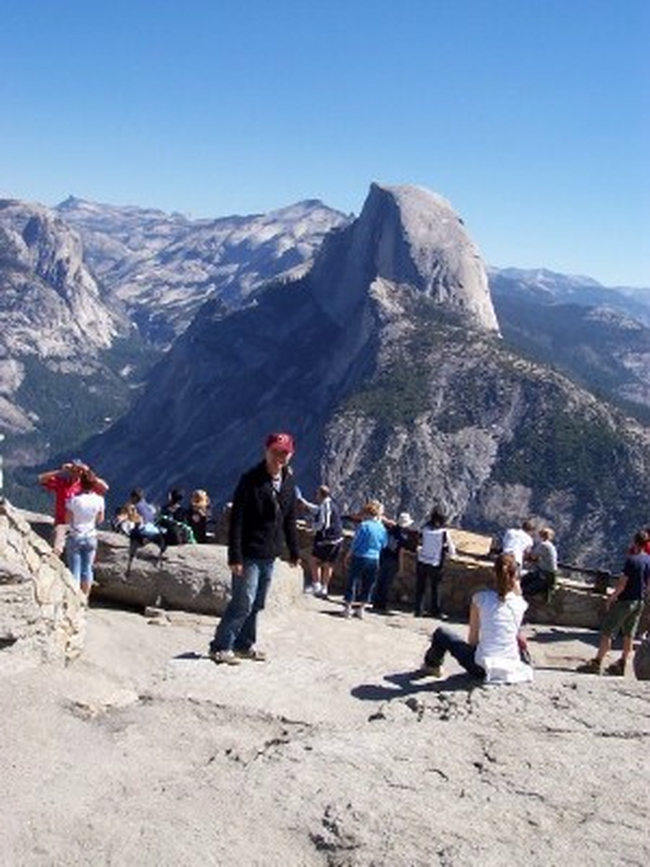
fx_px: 926
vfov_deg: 50.1
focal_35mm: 37
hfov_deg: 38.7
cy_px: 434
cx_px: 325
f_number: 5.6
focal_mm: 5.6
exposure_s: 1/500
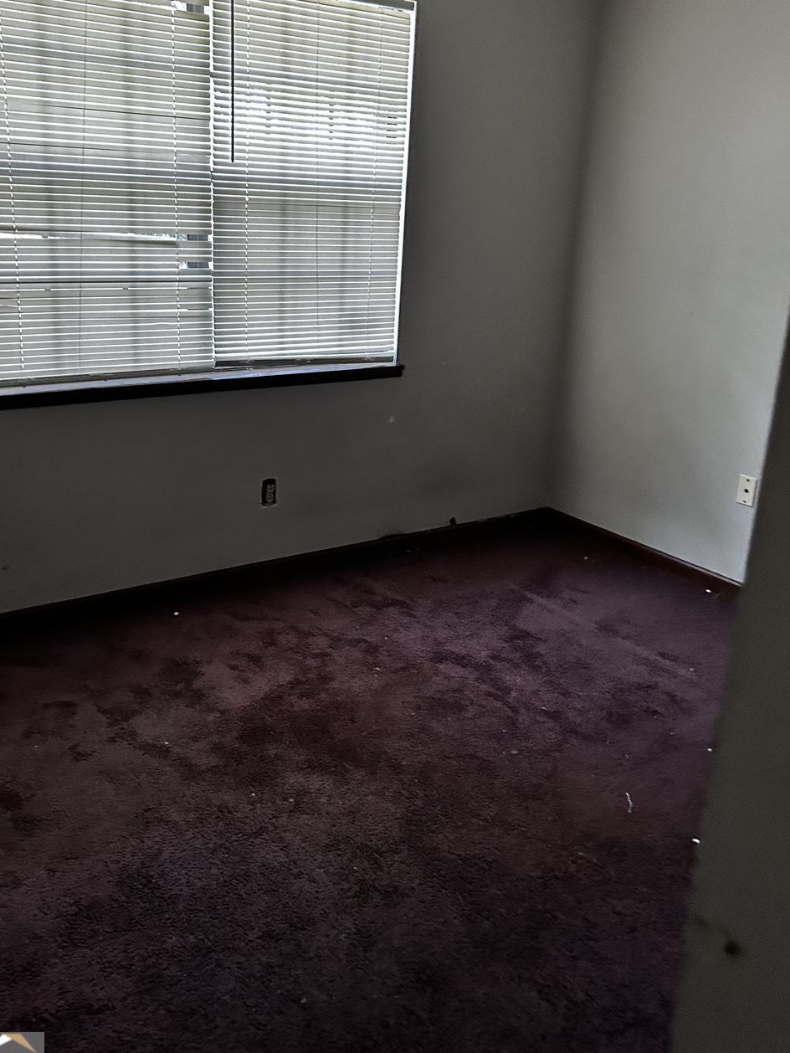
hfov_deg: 45.3
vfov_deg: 58.2
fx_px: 943
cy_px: 467
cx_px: 327
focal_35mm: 31
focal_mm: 5.7
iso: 400
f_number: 1.5
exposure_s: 1/40
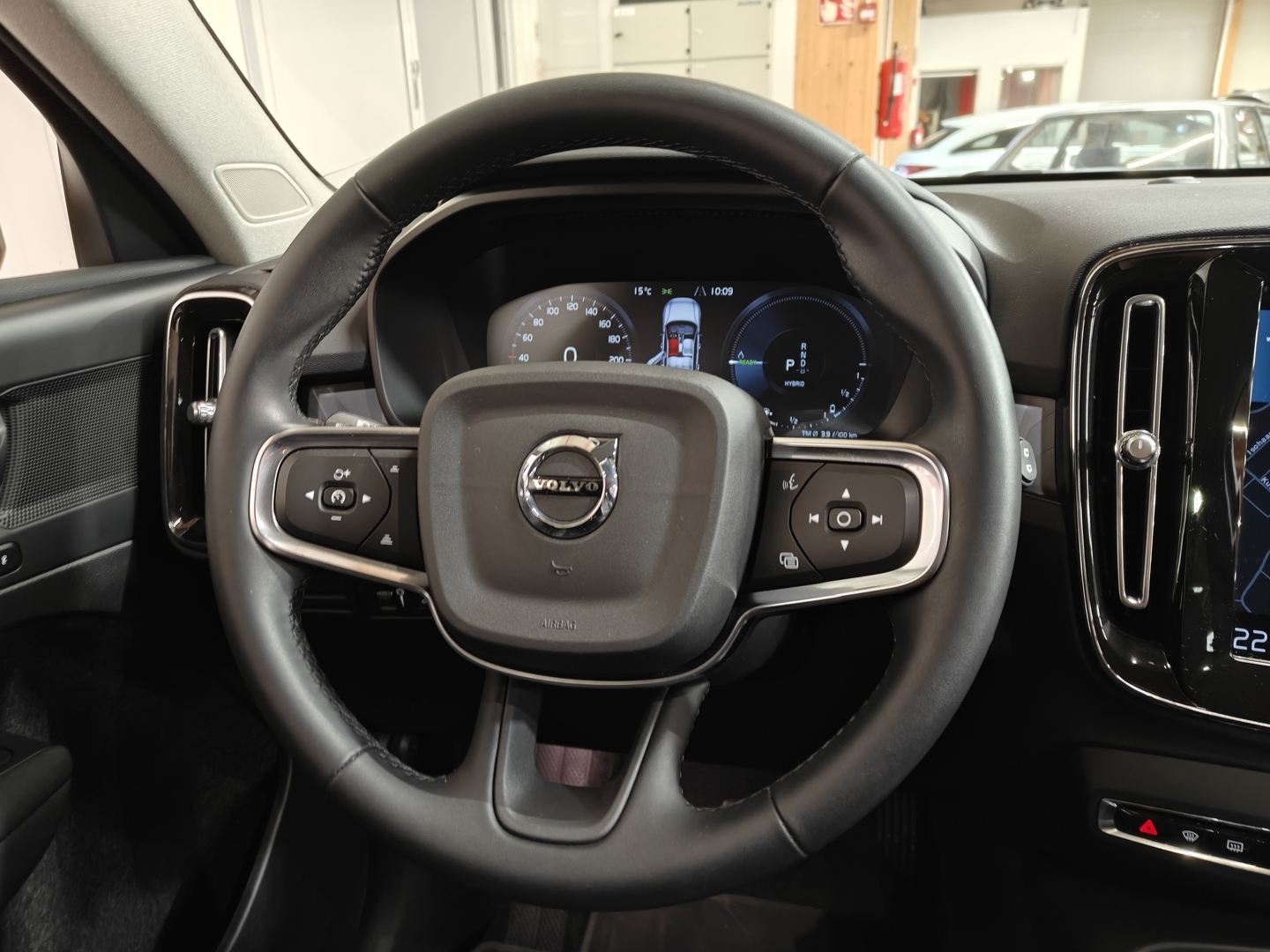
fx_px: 881
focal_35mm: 24
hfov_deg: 71.6
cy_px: 476
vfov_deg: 56.8
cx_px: 635
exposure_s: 1/25
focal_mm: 5.59
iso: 160
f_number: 1.8
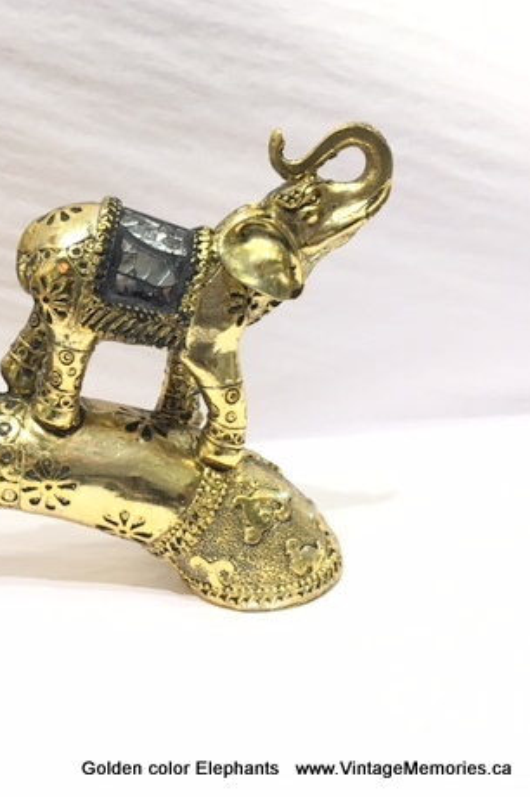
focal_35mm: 42
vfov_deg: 46.4
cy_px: 386
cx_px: 43
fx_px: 929
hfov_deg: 30.3
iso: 64
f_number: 2.2
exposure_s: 1/30
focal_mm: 4.15
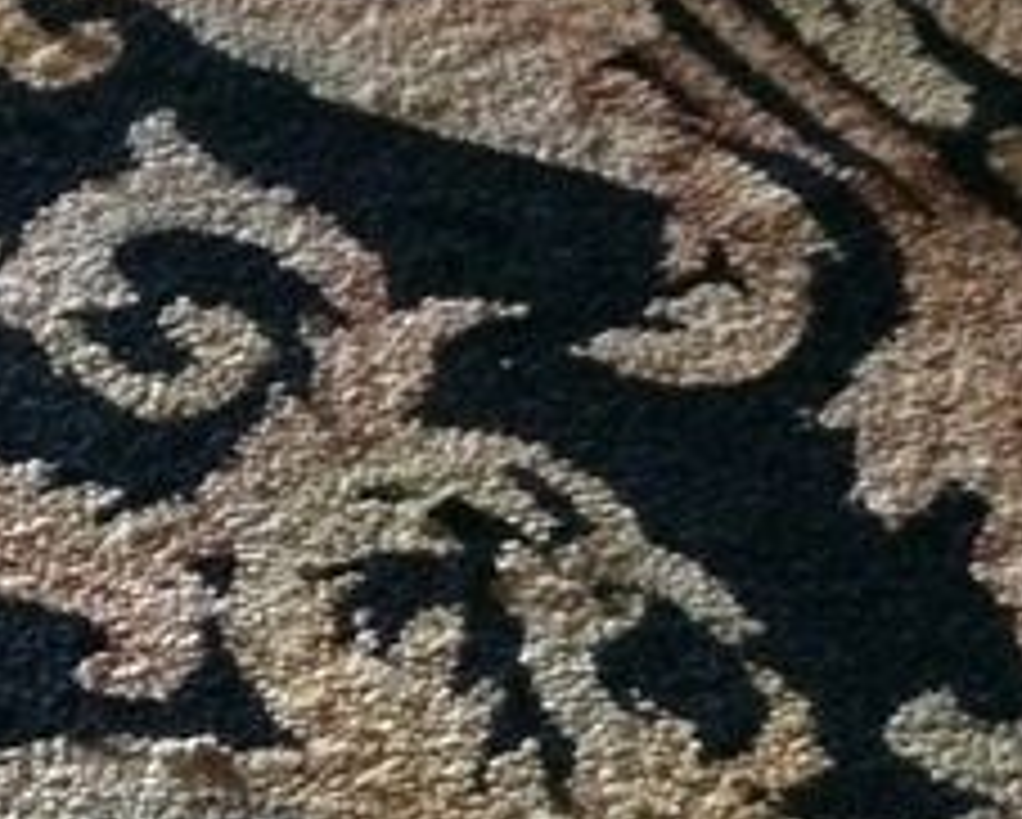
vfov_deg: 12.6
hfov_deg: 14.1
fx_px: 3512
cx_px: -968
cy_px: 1240
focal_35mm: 116
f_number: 2.2
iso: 320
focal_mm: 4.12
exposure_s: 1/15
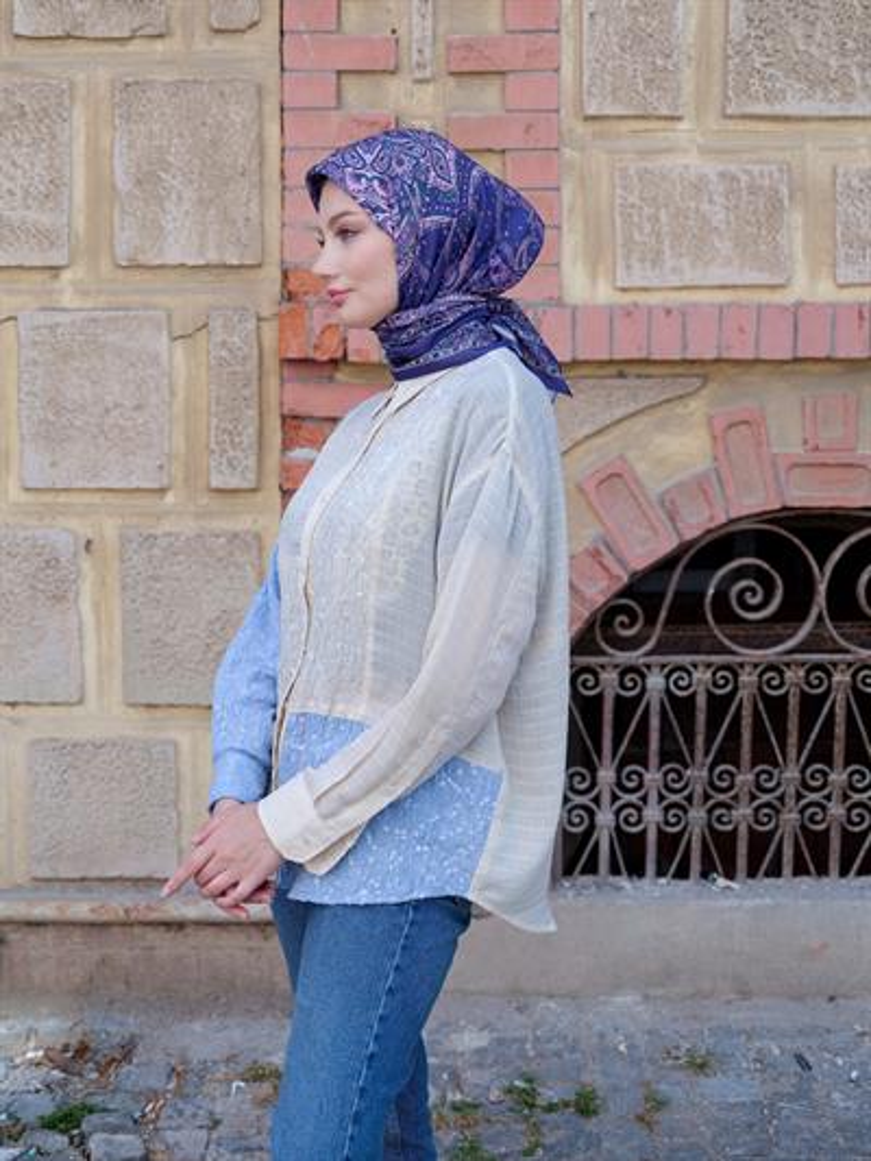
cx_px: 436
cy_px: 580
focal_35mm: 55
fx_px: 1844
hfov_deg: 26.6
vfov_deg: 34.9
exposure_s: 1/280
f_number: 6.4
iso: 320
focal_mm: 70
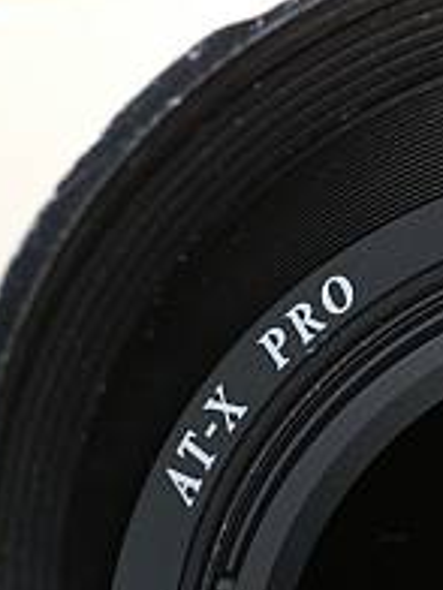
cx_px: 732
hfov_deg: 5.0
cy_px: 643
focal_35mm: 294
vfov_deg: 6.7
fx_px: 5017
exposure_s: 1/60
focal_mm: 50
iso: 200
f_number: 6.3
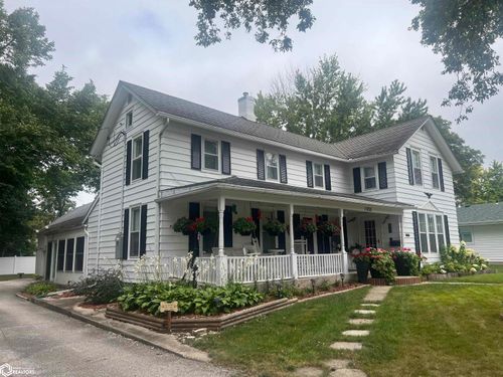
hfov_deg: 67.3
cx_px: 252
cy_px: 188
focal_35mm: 26
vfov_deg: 53.1
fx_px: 378
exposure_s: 1/3257
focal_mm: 5.7
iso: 50
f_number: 1.5
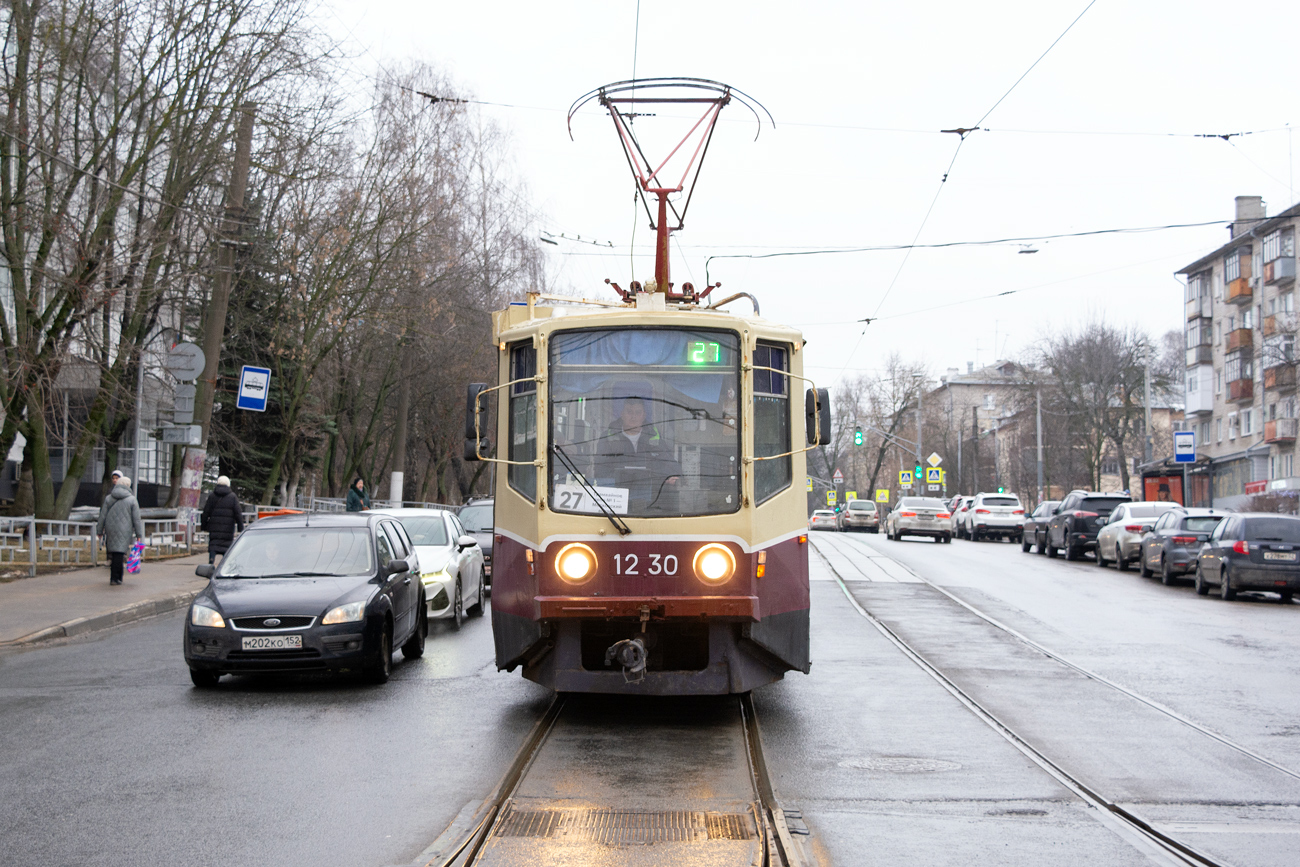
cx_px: 650
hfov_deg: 37.8
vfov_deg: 25.8
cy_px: 434
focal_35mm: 52
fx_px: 1896
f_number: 5.6
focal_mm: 35
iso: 280
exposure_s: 1/125
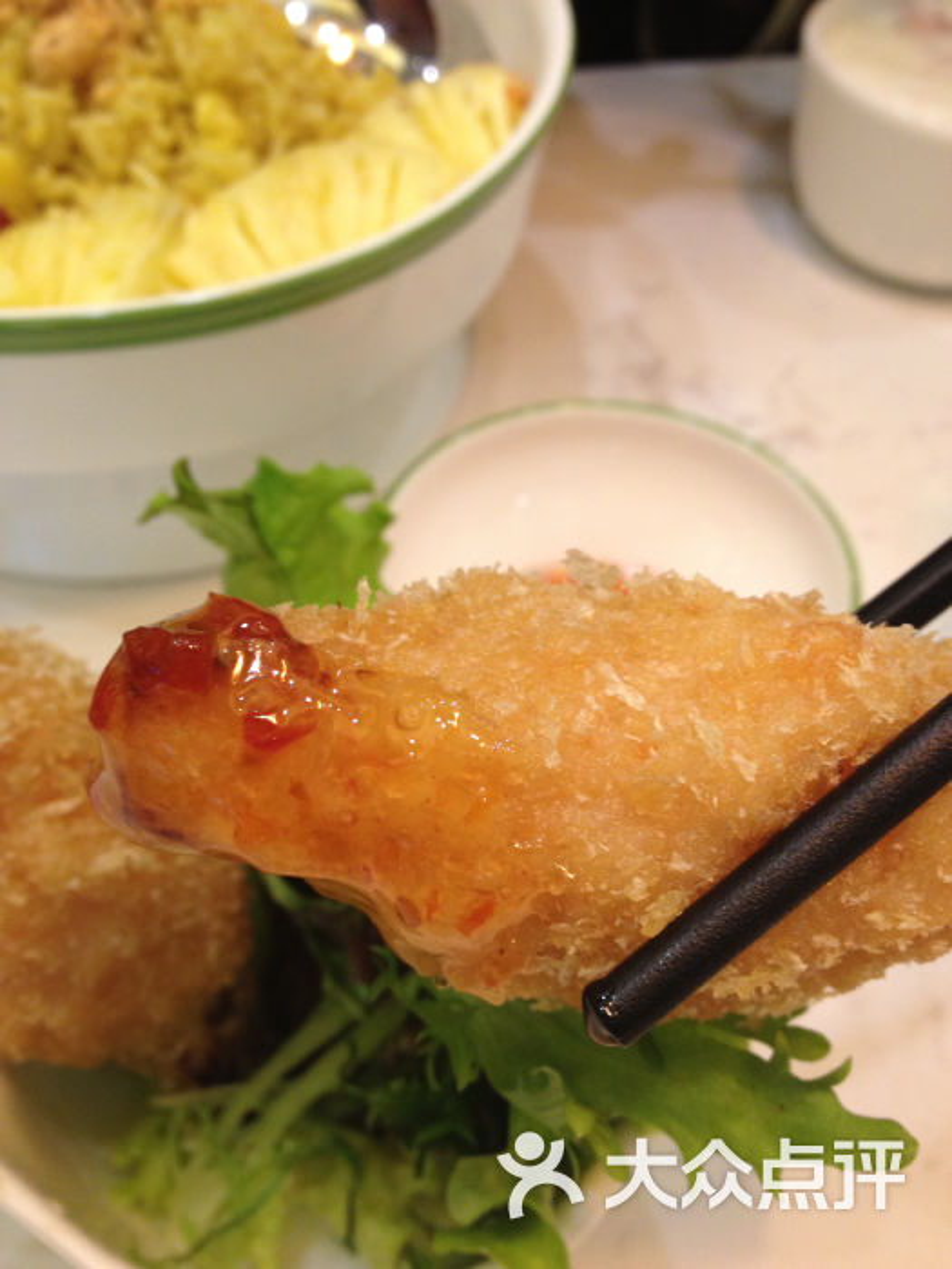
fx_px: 1283
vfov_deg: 52.6
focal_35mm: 35
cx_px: 476
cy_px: 634
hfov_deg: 40.7
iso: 125
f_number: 2.4
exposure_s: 1/20
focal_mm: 4.28
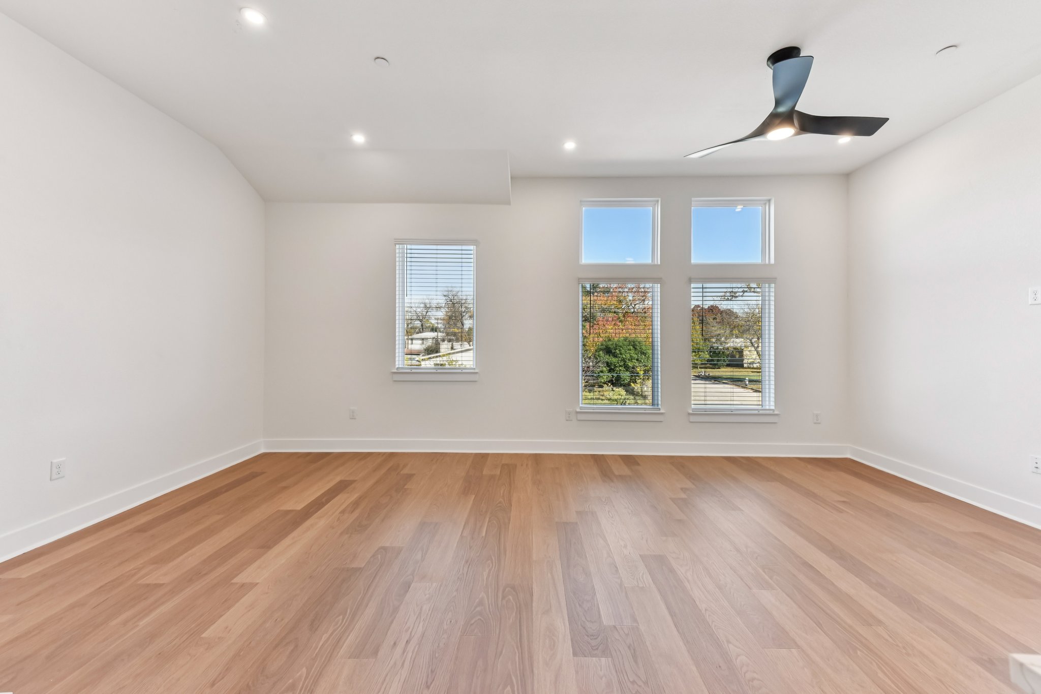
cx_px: 520
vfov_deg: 81.2
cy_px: 347
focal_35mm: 14
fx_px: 405
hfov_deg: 104.2
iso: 400
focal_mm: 14
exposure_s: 1/100
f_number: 8
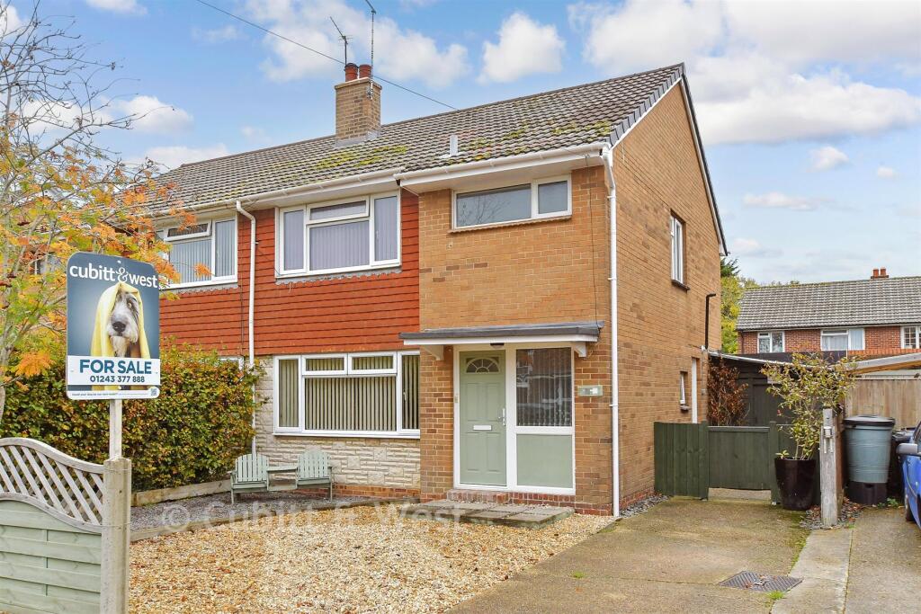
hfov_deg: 61.9
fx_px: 768
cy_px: 307
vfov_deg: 43.6
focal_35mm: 30
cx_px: 460
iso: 500
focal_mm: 20
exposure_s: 1/160
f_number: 8
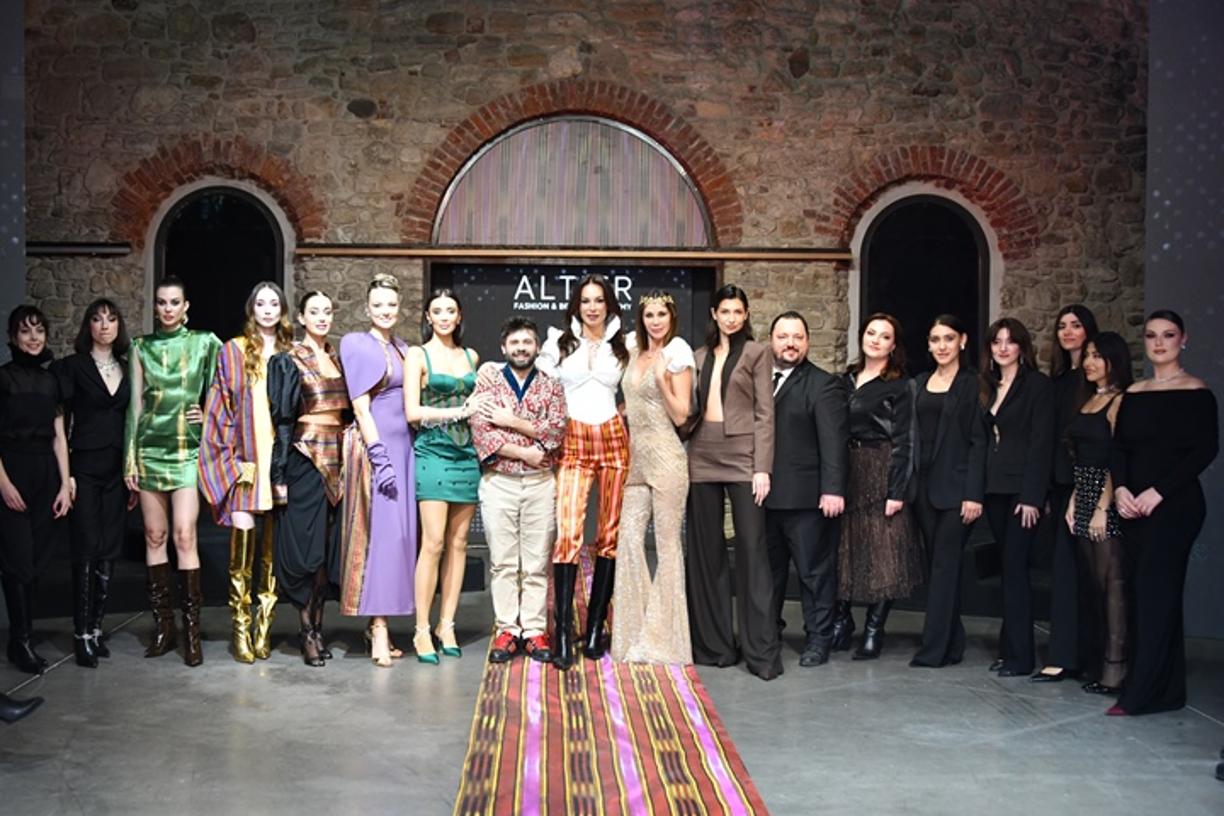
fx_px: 1700
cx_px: 556
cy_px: 402
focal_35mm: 50
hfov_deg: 39.6
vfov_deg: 27.0
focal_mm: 45
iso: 1250
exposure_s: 1/200
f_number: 4.2
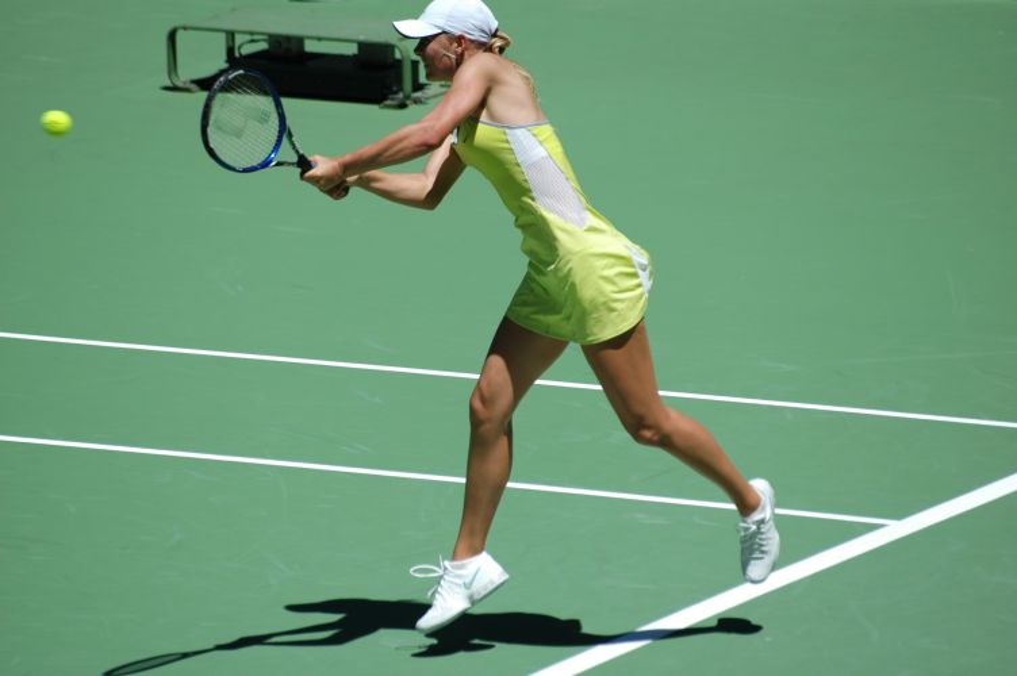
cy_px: 338
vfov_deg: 3.8
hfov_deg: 5.7
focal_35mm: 360
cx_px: 508
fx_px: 10161
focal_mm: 240
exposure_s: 1/1250
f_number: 5.6
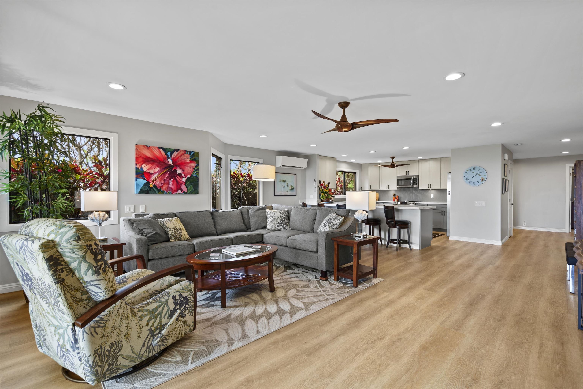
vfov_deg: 73.7
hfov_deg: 96.7
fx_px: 259
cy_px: 194
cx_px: 292
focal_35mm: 16
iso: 100
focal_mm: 16
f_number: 8
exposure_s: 1/2
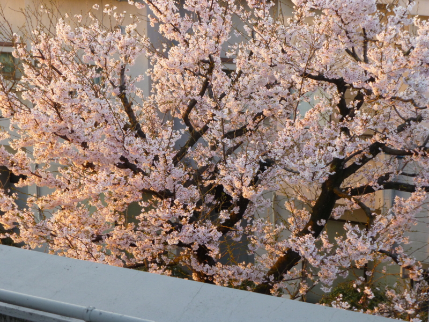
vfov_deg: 17.4
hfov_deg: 23.0
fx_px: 1053
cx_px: 214
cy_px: 161
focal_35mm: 85
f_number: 5.2
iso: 200
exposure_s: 1/60
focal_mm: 15.1
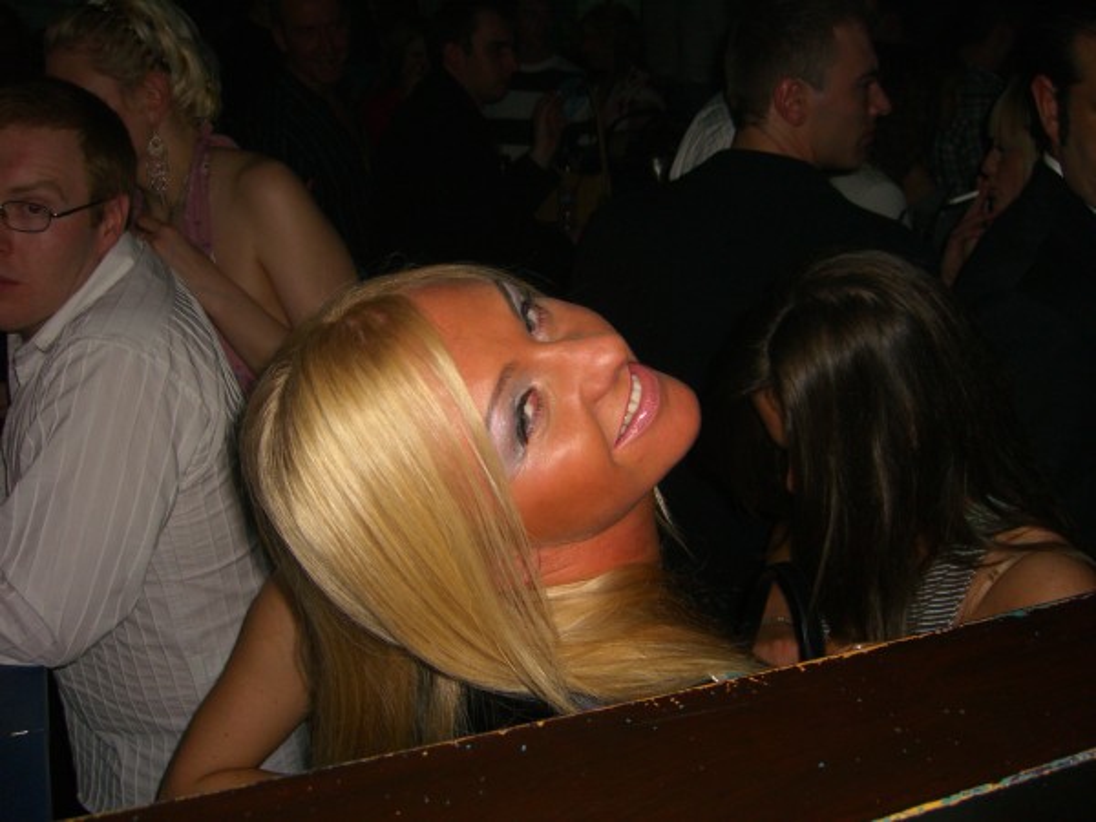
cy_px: 411
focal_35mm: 38
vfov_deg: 37.7
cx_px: 548
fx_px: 1203
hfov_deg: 49.0
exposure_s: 1/60
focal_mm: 7.9
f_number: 2.8
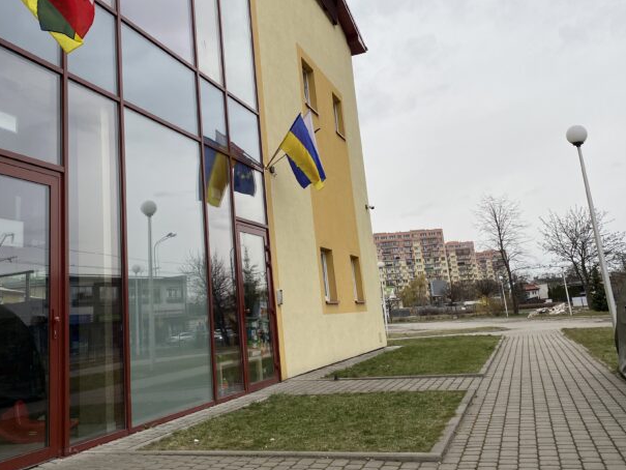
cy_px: 181
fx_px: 597
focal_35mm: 33
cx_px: 277
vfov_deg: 42.7
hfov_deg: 55.2
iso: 32
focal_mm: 4.25
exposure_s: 1/300
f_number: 1.8
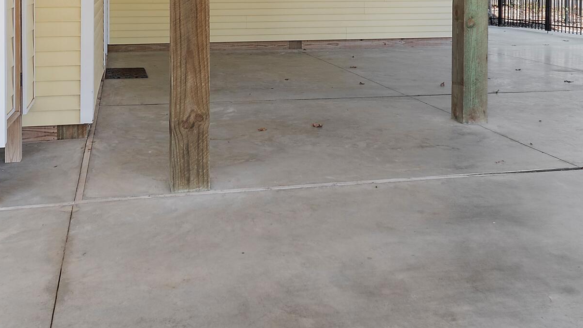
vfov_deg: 28.2
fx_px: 603
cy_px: -15
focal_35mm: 39
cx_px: 262
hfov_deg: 51.5
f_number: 4.5
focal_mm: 10
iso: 100
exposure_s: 1/60
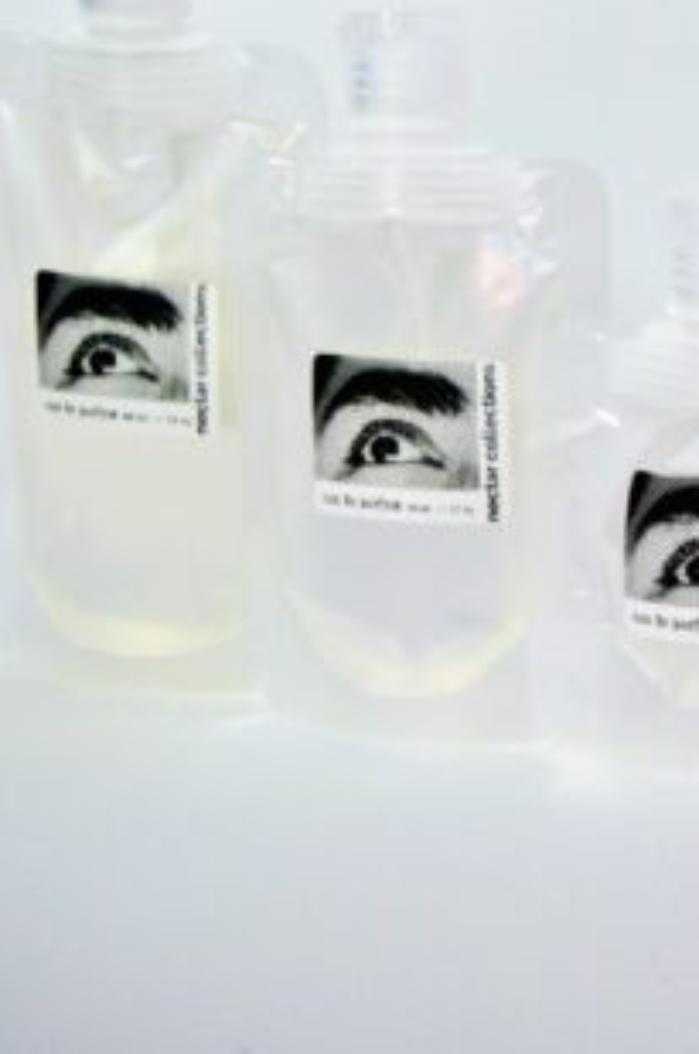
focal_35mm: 114
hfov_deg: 12.0
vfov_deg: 17.9
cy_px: 350
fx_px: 3331
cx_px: 453
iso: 400
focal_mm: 52
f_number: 5.6
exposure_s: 1/125
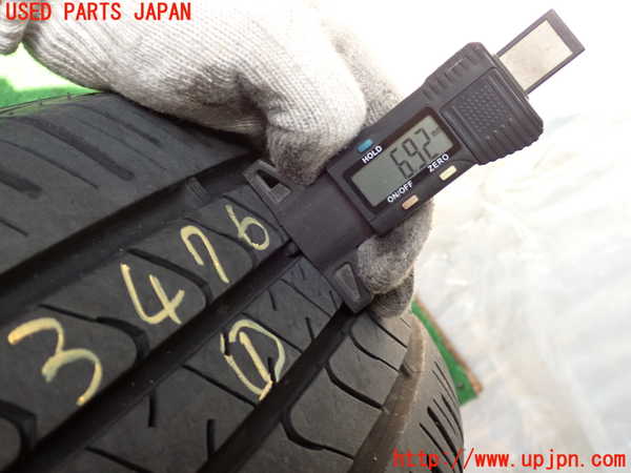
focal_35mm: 44
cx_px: 316
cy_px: 236
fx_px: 802
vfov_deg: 32.9
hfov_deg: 42.9
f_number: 2.9
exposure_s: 1/125
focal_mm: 7.84
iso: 200
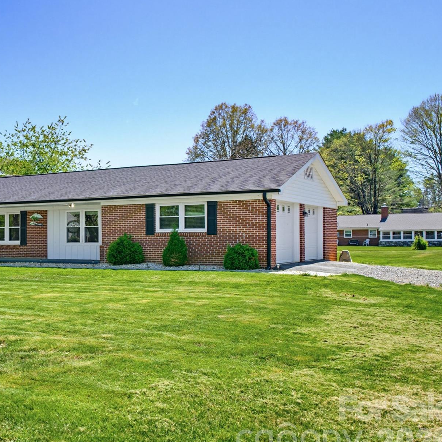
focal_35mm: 43
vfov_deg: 39.2
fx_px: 621
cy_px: 218
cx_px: 82
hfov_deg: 37.6
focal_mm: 20
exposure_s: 1/100
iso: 100
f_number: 8
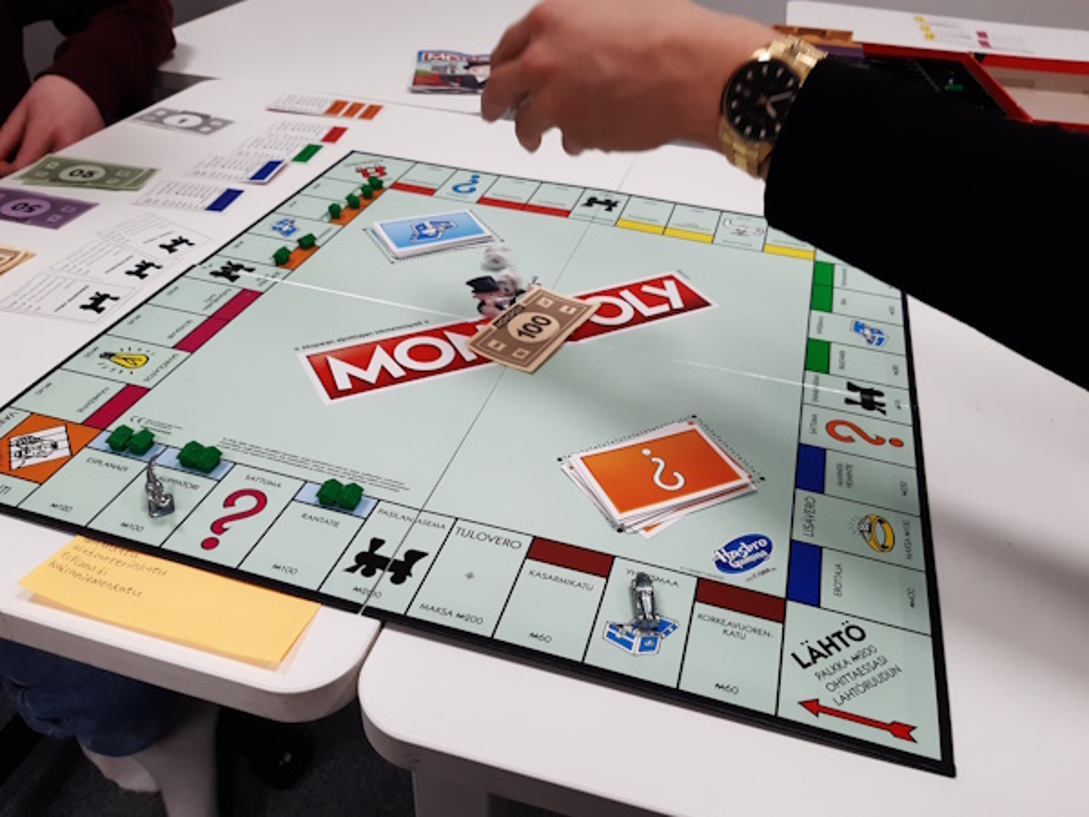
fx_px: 818
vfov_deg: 53.1
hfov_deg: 67.3
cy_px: 408
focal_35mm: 26
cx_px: 544
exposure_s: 1/50
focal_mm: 3.92
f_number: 1.7
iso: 50
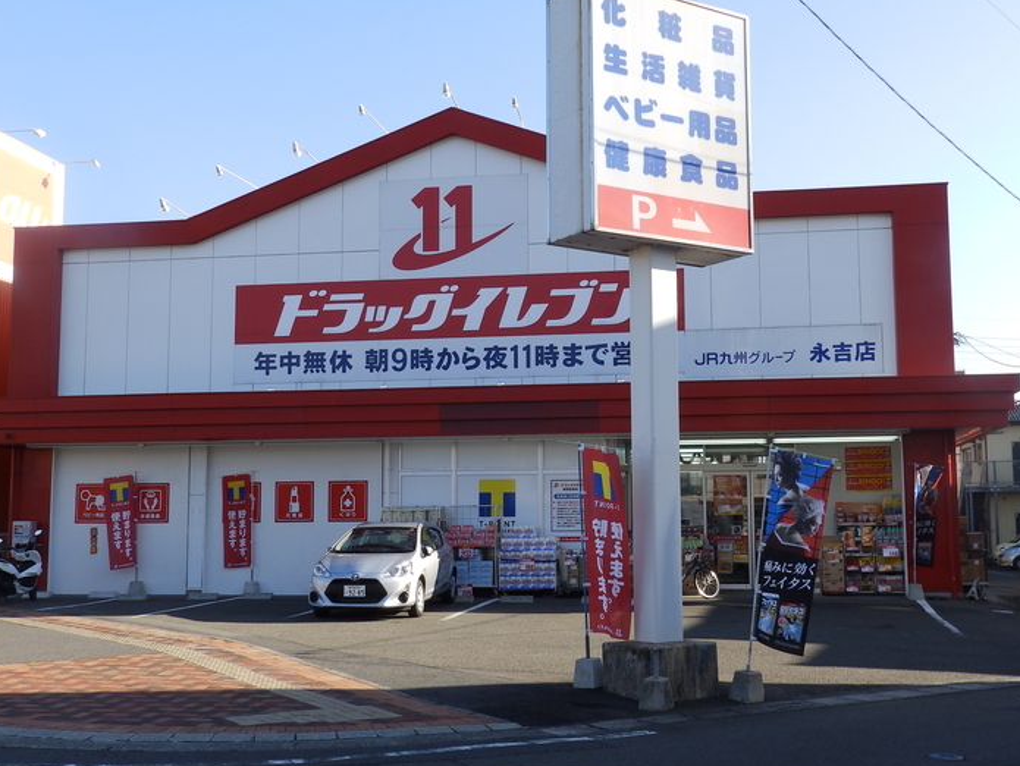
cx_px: 542
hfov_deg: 45.7
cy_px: 375
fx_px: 1209
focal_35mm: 41
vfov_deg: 35.2
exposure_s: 1/250
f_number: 4.5
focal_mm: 6.8
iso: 80
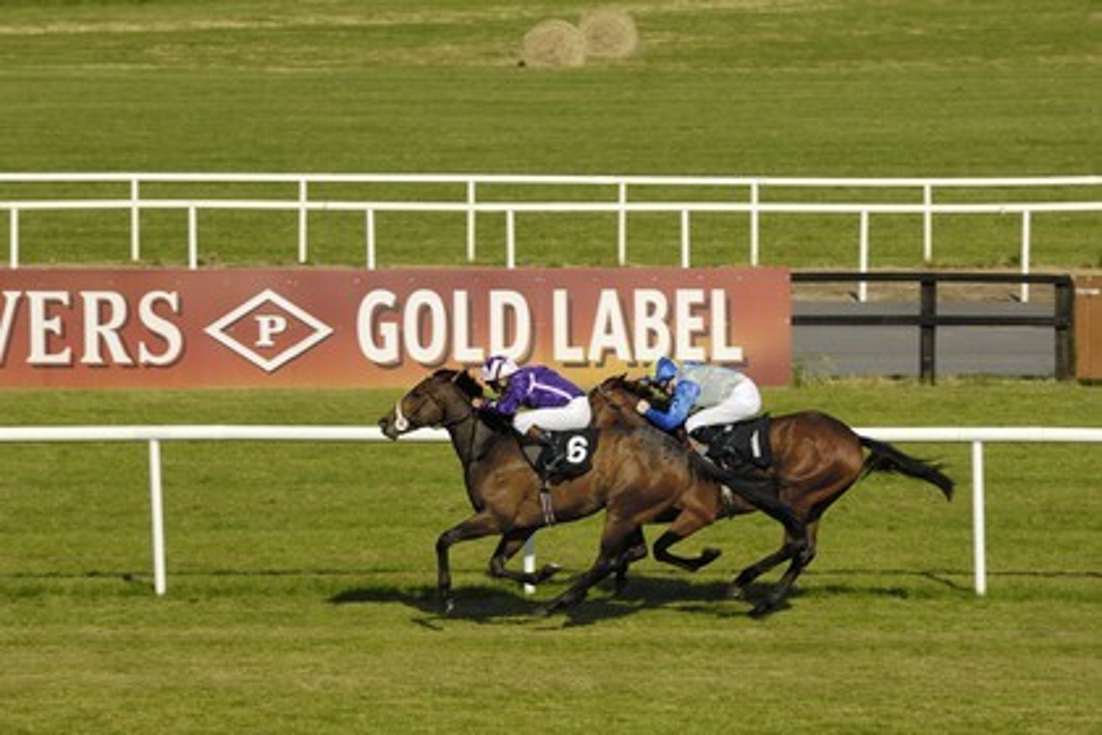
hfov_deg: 6.9
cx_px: 551
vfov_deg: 4.6
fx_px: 9183
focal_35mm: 300
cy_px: 368
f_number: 6
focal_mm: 200
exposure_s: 1/640
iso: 100
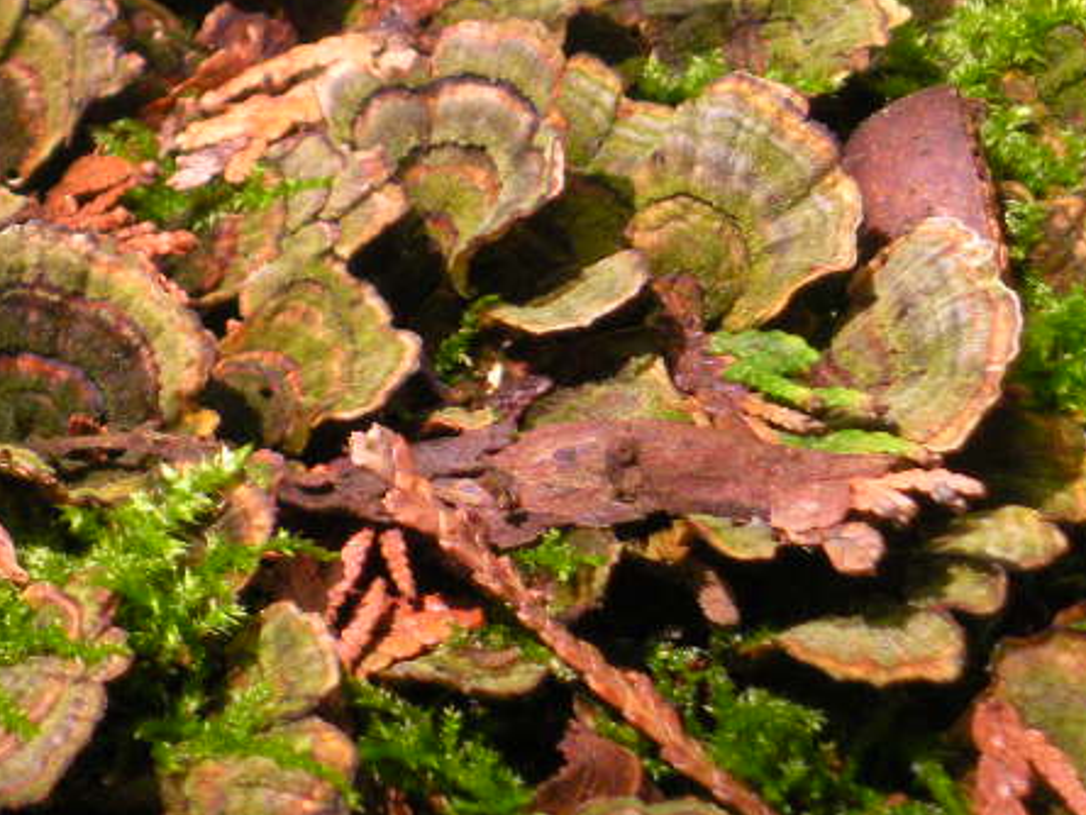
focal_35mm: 230
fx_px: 7218
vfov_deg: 6.5
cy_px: 78
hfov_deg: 8.6
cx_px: 68
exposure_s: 1/116
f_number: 5
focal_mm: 17.4
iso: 188
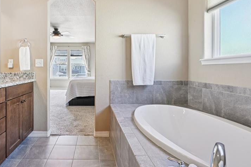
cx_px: 90
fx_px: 139
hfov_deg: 82.0
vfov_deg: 61.4
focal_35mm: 20
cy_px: 68
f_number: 11
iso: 400
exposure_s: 1/6
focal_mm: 14
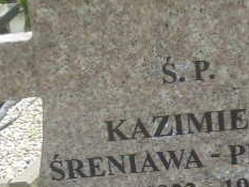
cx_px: 152
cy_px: 177
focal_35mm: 118
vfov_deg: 12.4
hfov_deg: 16.7
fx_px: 849
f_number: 4.5
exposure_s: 1/320
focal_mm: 7.8
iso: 100
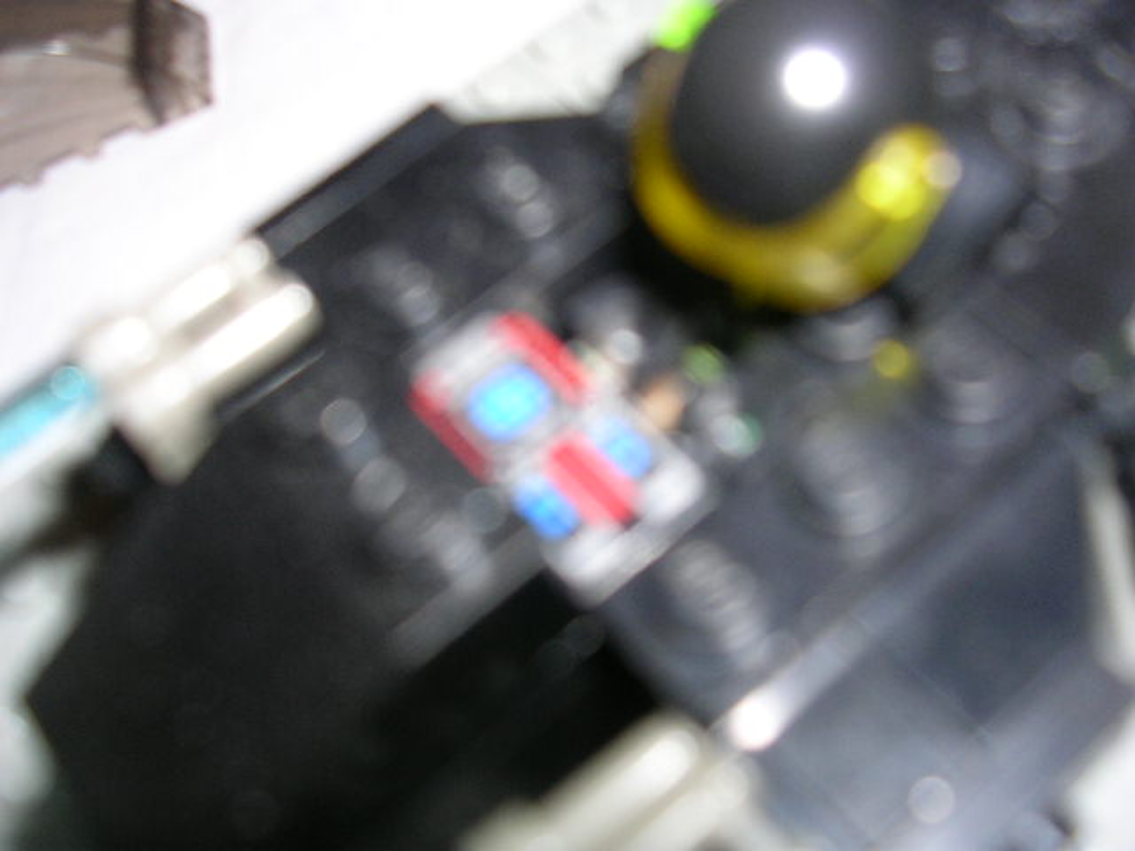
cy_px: 426
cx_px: 568
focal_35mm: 38
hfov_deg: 49.0
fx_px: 1246
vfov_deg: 37.7
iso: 50
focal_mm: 5.8
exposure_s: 1/60.1
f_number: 2.8
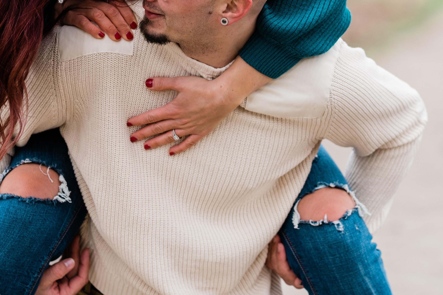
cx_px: 237
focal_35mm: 246
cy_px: 43
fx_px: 3027
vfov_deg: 5.6
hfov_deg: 8.4
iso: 160
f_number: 2.5
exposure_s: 1/250
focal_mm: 90
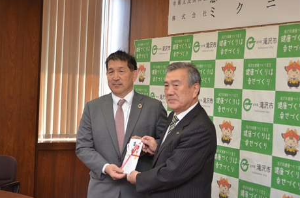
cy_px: 92
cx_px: 138
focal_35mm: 62
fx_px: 515
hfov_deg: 32.4
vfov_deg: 21.8
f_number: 6.3
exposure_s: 1/250
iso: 900
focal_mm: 38
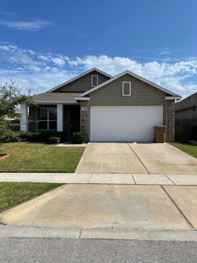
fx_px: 197
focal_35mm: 26
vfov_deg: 67.3
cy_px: 132
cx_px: 98
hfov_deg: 53.0
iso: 32
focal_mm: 4.2
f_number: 1.6
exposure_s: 1/5814
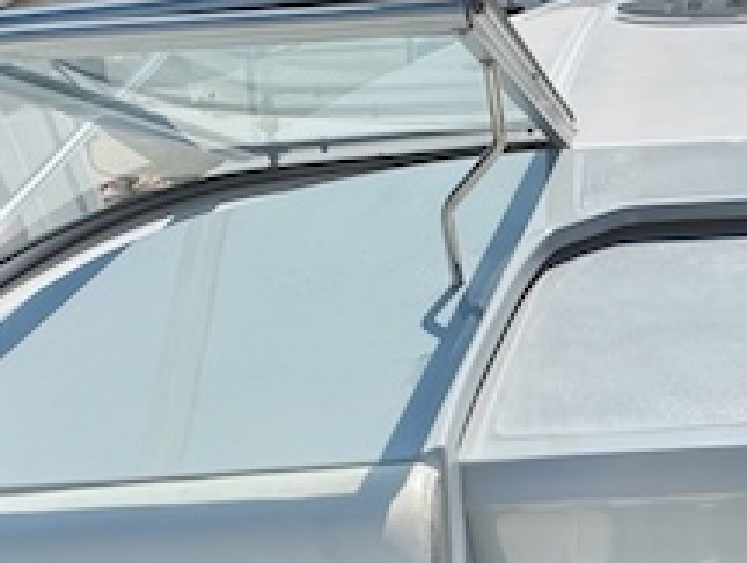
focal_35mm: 52
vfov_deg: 27.7
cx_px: 778
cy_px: 421
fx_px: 1124
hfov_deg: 33.1
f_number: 2.2
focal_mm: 2.22
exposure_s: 1/3906
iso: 50
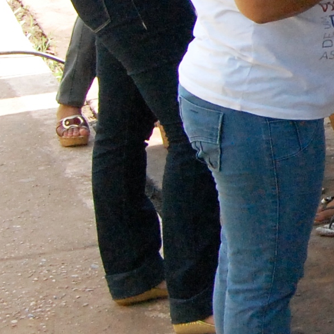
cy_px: -54
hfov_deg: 10.0
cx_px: 769
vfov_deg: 11.1
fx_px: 1692
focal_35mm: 155
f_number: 11
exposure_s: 1/500
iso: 1600
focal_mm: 24
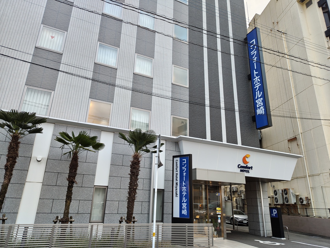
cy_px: 124
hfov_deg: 71.5
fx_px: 229
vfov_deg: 56.9
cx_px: 165
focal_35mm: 24
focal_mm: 5.56
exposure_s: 1/50
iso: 100
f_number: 1.88
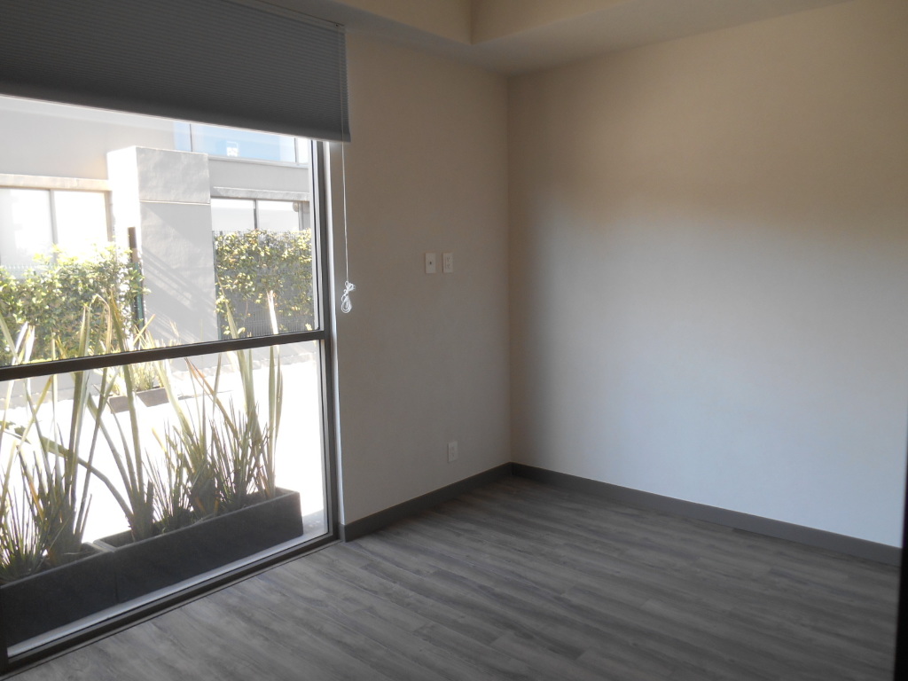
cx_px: 454
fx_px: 682
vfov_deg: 53.1
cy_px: 340
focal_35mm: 26
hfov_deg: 67.3
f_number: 3.4
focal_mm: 4.7
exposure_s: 1/30
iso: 80
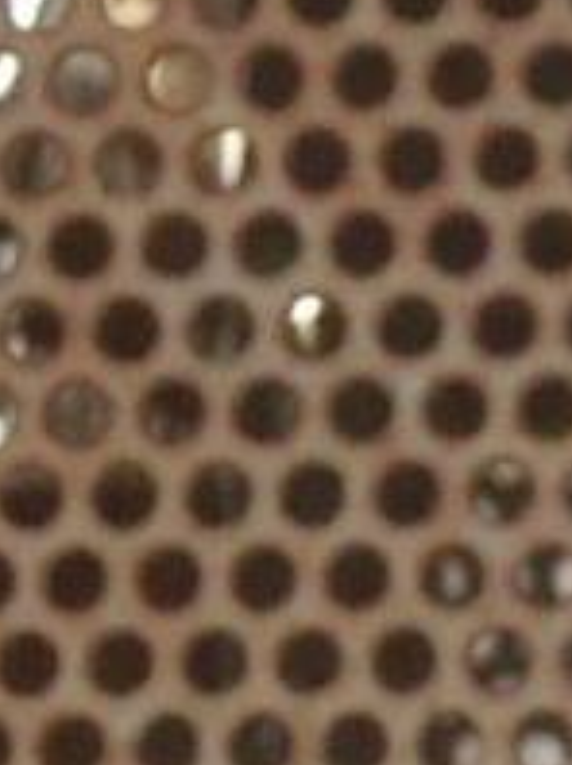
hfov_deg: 0.8
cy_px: 495
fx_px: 41598
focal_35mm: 1884
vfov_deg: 1.1
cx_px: 1654
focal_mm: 32.1
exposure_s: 1/200
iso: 320
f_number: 5.8
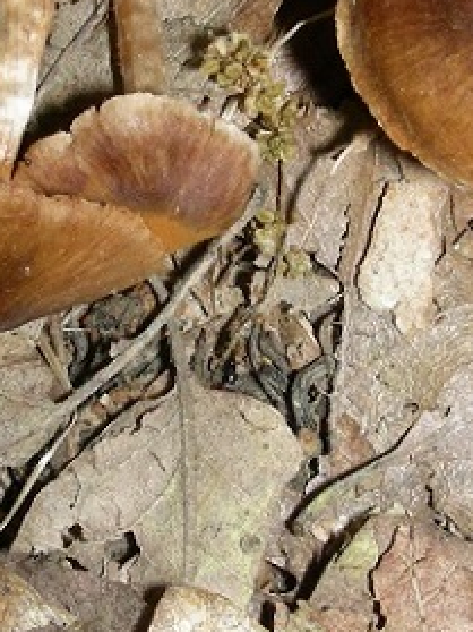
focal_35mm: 102
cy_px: 227
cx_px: 242
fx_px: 1860
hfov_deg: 14.5
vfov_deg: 19.2
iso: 50
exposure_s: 1/60.1
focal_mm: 6.3
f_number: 6.8
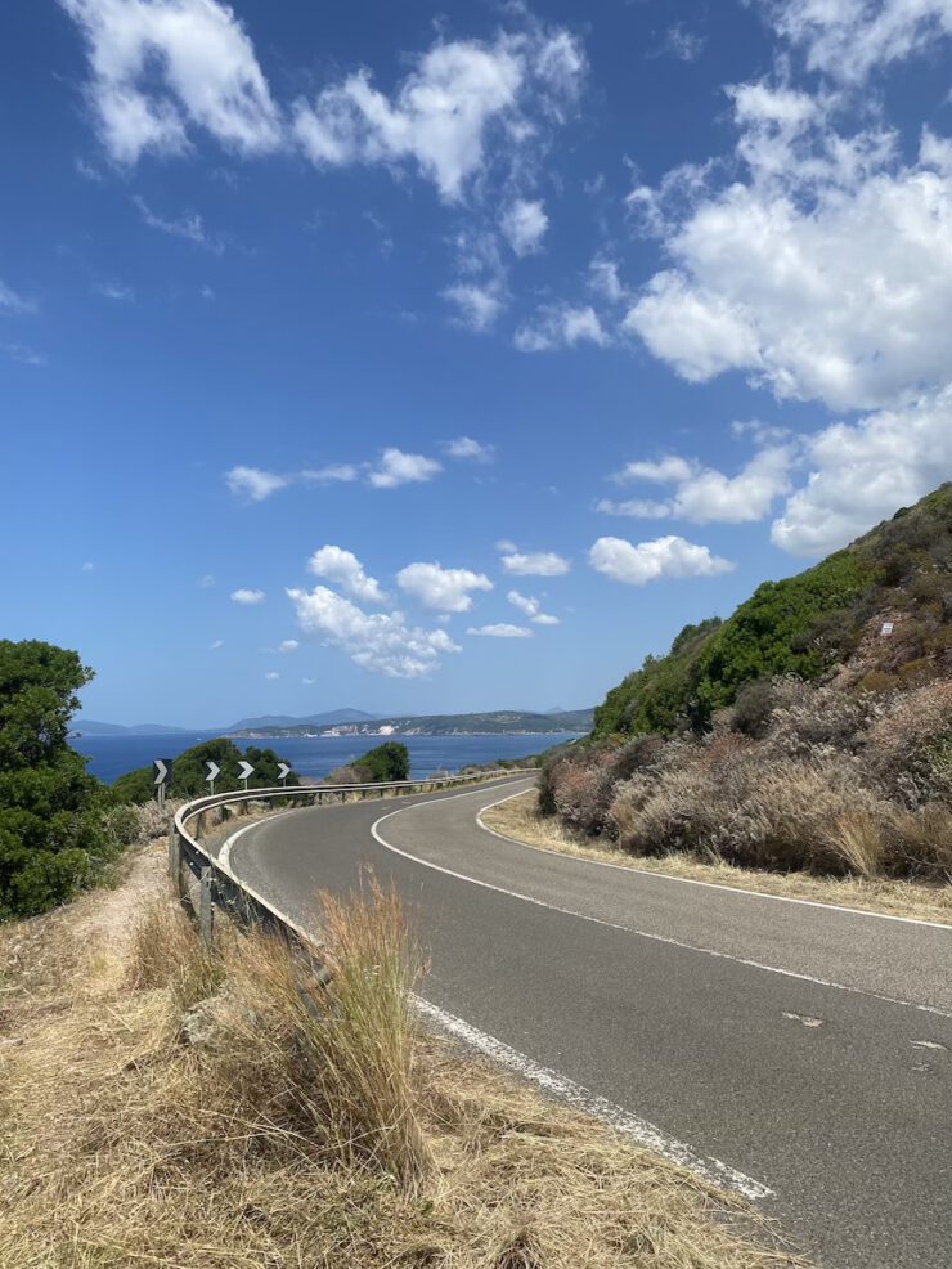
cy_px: 658
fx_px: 990
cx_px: 473
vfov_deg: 65.3
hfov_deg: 51.4
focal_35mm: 27
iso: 32
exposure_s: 1/3731
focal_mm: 4.25
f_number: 1.8
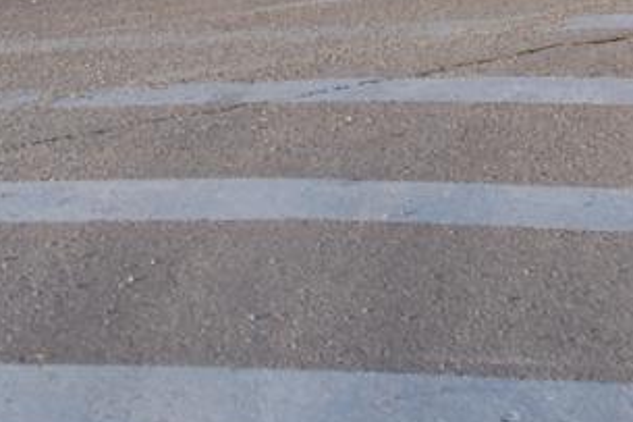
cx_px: -48
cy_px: -109
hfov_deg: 14.3
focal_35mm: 141
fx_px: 2478
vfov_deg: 9.6
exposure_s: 1/1000
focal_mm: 28
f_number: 4
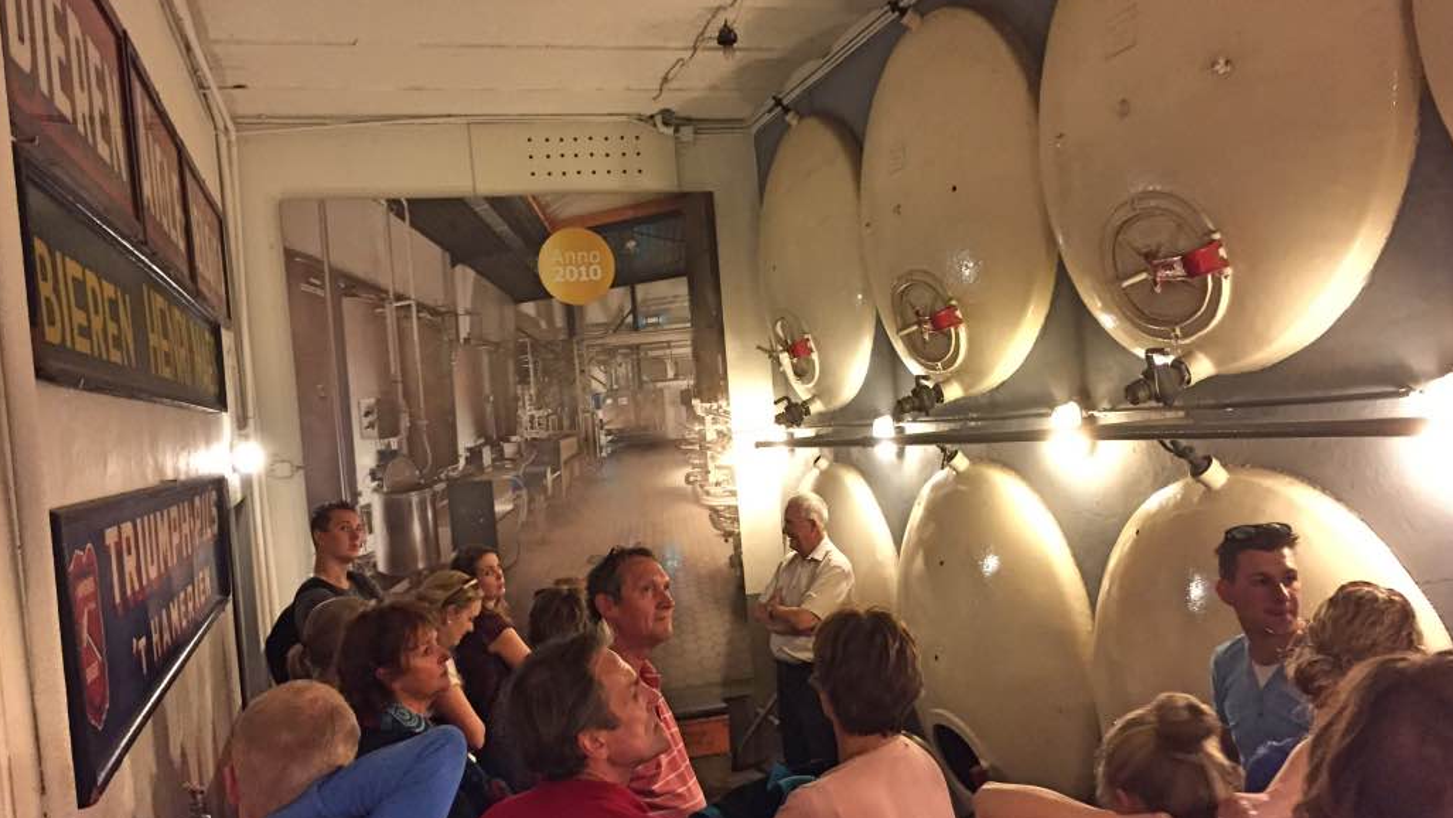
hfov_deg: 61.0
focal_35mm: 32
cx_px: 731
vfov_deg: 36.7
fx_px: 1233
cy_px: 450
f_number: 2.2
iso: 250
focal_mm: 4.15
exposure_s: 1/15
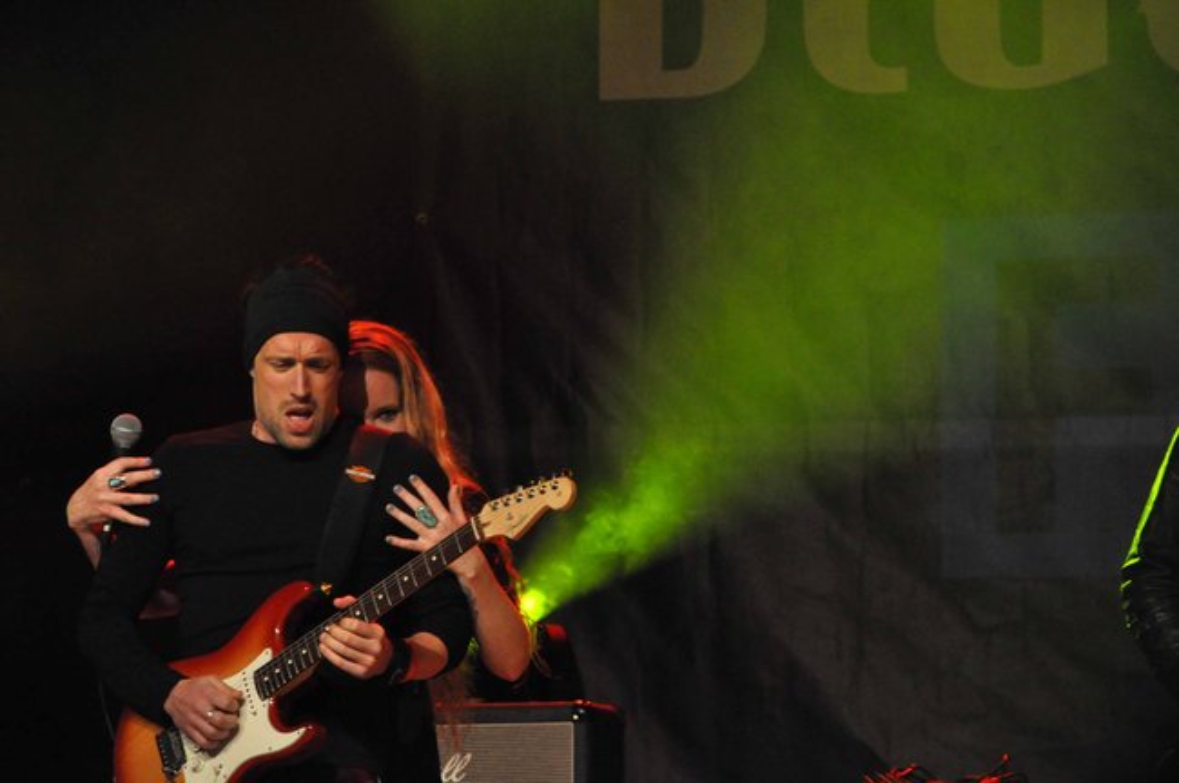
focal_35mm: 300
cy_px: 392
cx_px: 590
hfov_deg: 6.9
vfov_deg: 4.6
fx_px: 9815
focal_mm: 200
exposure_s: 1/125
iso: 3200
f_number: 6.3
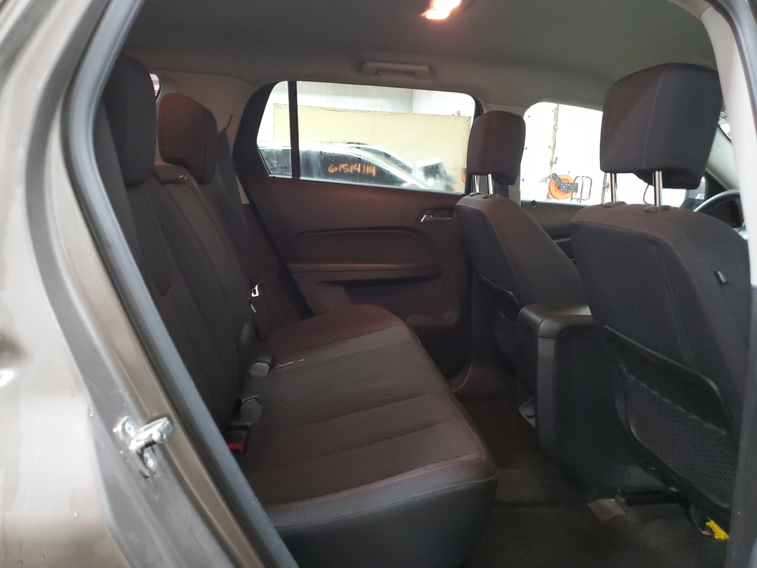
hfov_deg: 67.3
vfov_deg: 53.1
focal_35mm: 26
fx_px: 569
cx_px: 378
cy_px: 284
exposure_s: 1/15
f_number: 1.5
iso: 322
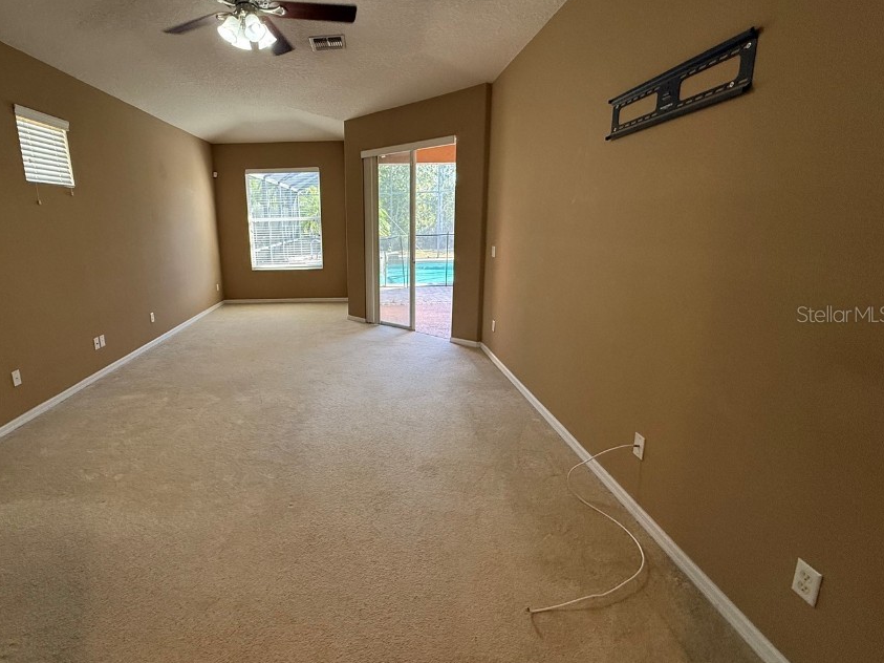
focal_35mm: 17
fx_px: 434
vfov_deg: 74.7
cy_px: 314
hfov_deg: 90.0
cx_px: 359
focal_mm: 2.22
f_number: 2.2
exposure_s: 1/120
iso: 250
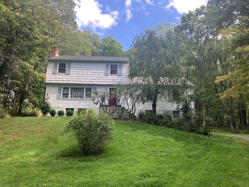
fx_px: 201
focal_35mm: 28
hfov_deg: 63.4
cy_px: 94
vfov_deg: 49.7
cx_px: 124
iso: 25
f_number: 1.8
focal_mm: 3.99
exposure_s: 1/187
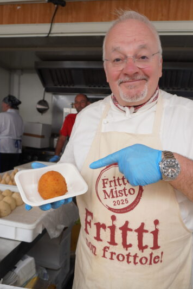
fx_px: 217
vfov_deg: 67.4
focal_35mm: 27
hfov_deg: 47.9
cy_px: 145
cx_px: 105
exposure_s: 1/160
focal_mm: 16
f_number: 4
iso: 100
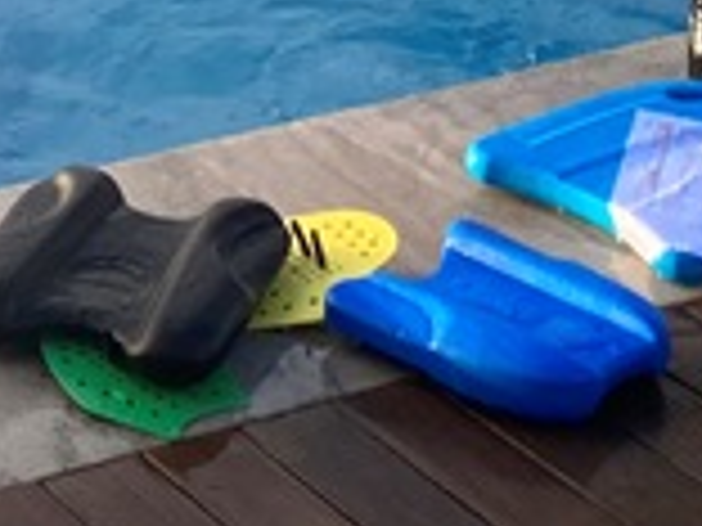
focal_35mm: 181
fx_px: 3671
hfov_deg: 10.8
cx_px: 18
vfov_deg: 7.6
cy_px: -782
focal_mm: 3.99
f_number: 1.8
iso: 20
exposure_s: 1/505
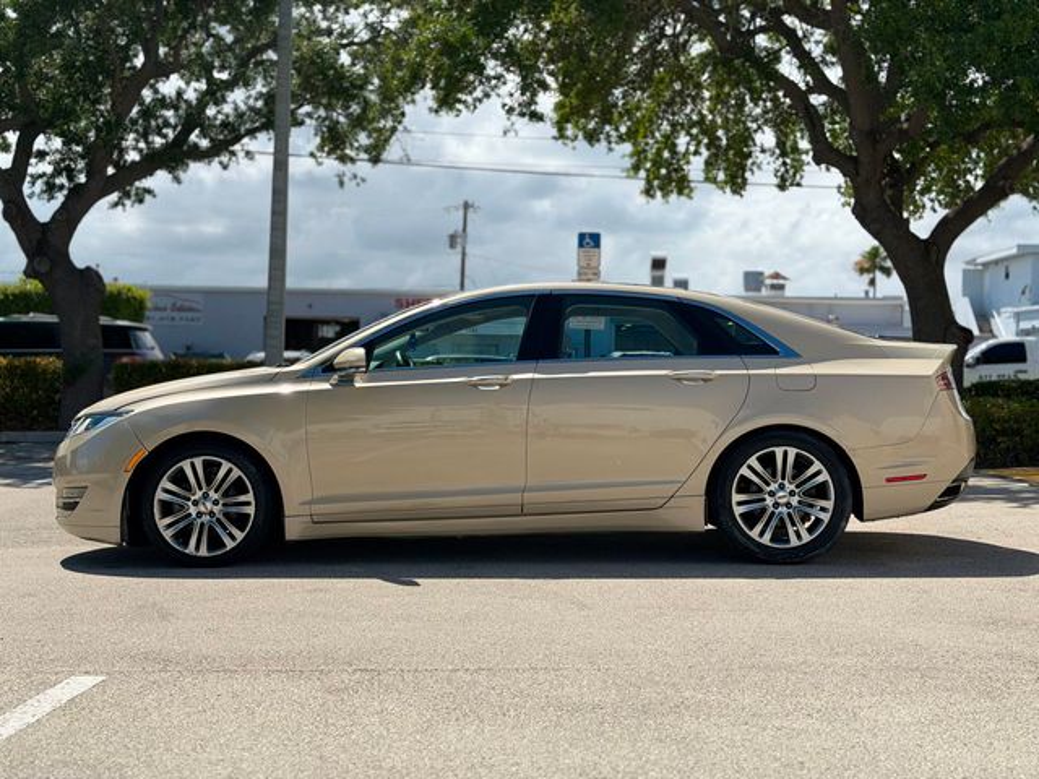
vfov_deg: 30.3
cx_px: 520
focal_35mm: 48
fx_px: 1441
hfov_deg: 39.7
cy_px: 390
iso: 64
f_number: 1.78
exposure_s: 1/7143
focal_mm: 6.76
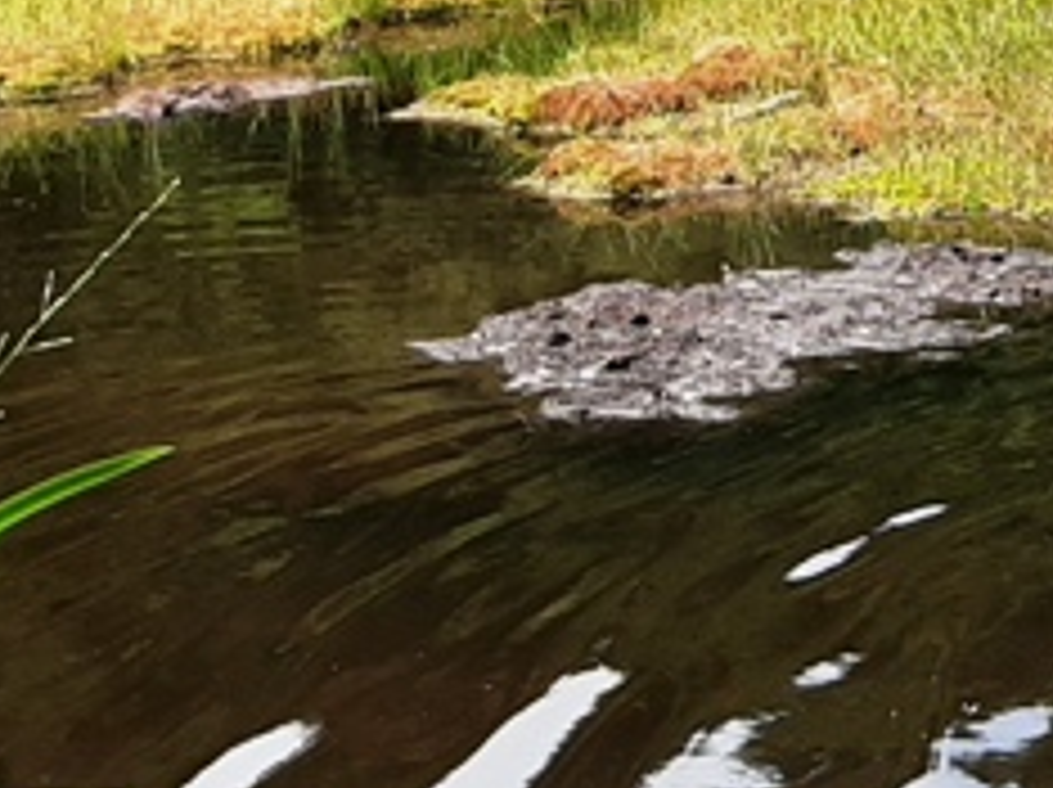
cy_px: -117
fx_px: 3464
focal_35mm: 114
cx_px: 1134
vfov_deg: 12.7
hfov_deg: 16.8
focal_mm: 3.93
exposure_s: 1/806
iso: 40
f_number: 1.7
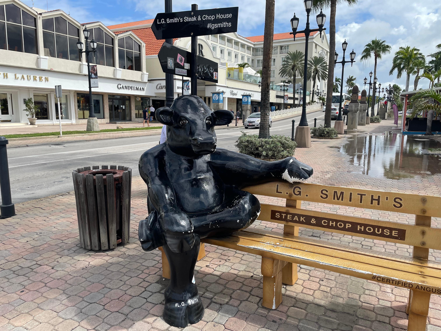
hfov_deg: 67.3
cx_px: 220
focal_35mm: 26
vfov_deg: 53.1
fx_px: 331
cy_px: 166
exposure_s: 1/3610
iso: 32
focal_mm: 4.2
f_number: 1.6
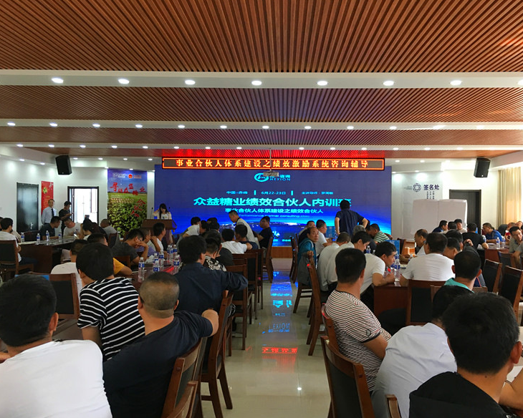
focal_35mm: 31
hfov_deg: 57.1
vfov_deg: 47.1
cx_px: 278
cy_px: 210
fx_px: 480
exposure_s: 1/33
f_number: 2.2
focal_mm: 4.15
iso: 50
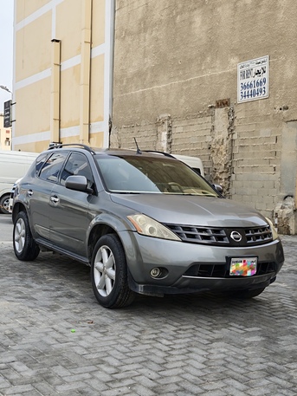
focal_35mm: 44
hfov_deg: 32.9
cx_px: 148
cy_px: 198
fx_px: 503
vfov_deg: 42.9
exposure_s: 1/1400
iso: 50
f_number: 1.6
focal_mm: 6.55
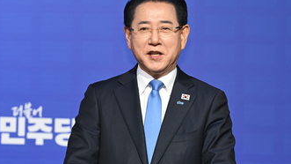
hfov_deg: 6.6
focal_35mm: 328
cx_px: 151
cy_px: 127
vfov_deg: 3.7
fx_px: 2530
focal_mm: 185
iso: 800
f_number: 5
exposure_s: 1/200
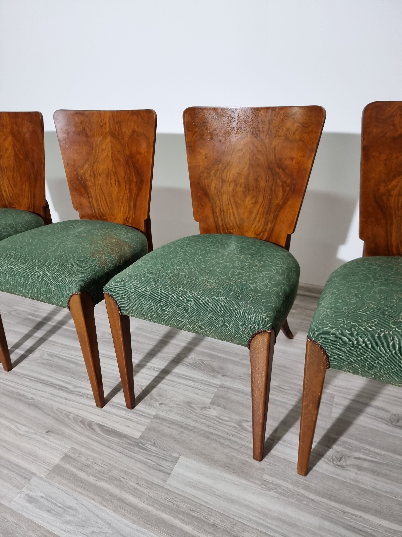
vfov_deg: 71.6
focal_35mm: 24
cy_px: 268
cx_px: 201
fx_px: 372
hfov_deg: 56.8
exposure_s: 1/50
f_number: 1.8
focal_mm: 6.7
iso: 160
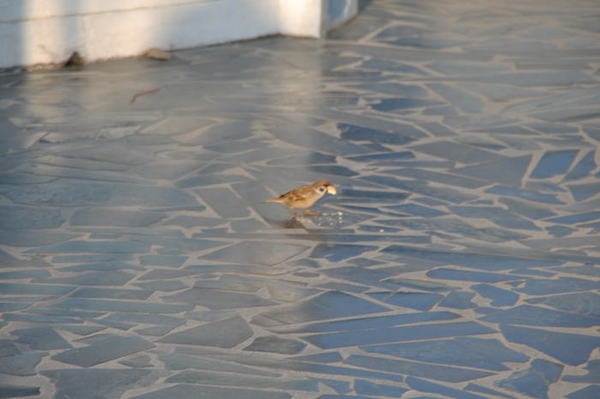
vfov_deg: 4.6
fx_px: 4996
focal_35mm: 300
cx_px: 300
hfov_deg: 6.9
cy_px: 200
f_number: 6.3
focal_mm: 200
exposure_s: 1/200
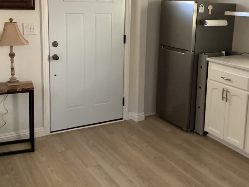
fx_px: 324
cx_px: 140
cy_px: 60
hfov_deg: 42.0
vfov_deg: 31.9
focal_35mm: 45
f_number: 2.4
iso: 500
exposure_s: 1/30
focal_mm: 3.3
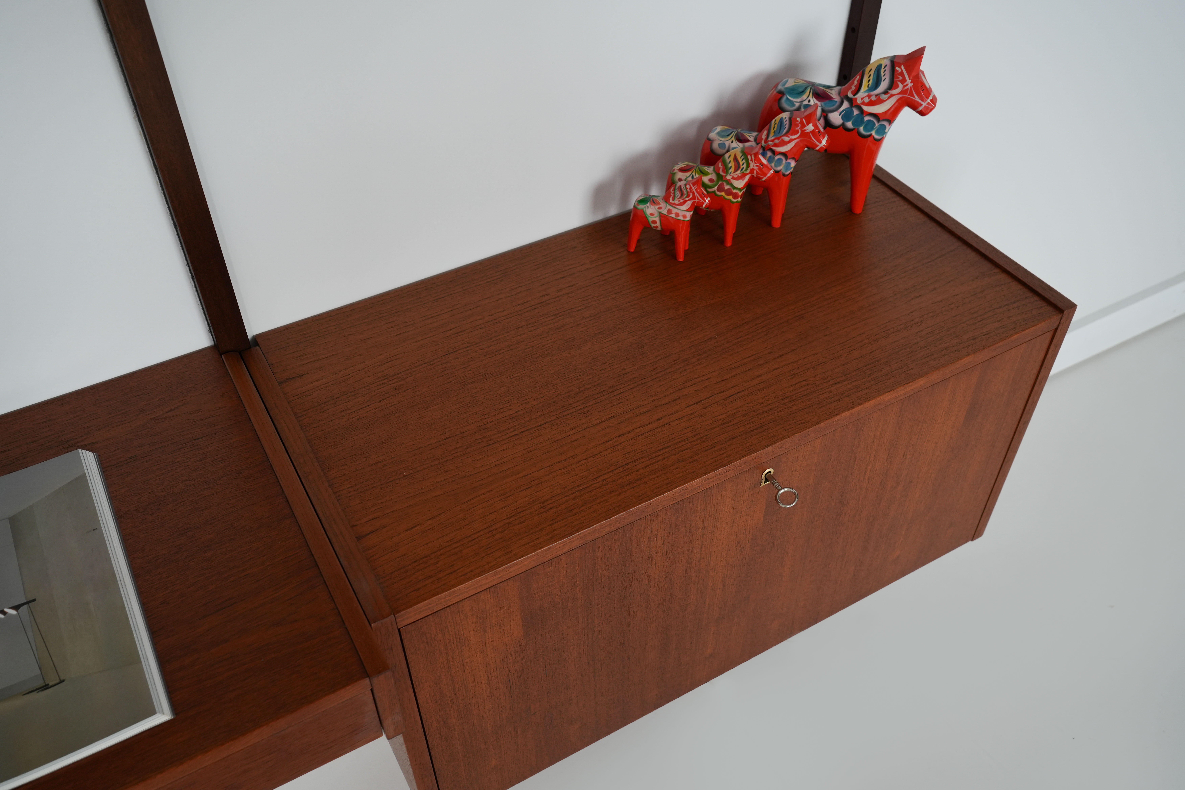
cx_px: 592
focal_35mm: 31
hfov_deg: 60.3
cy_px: 395
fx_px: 1020
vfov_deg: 42.3
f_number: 6.3
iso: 500
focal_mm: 31
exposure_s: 1/25
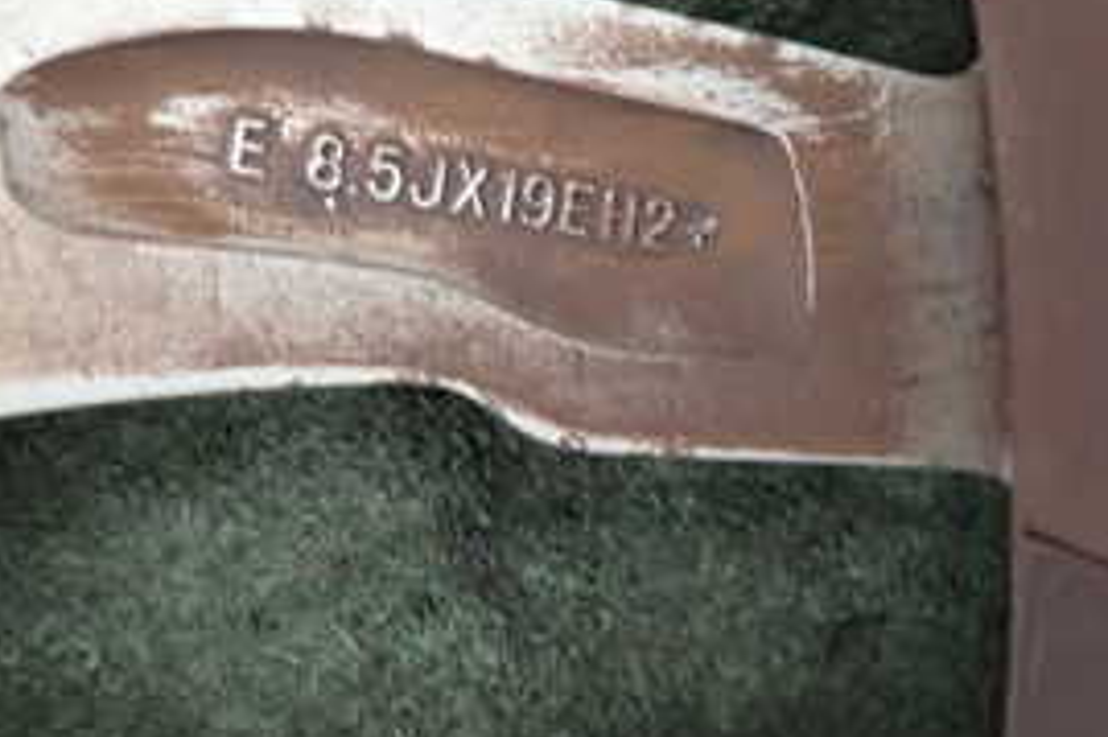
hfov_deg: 34.3
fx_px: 1784
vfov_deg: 23.3
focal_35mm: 58
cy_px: 272
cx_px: 408
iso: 400
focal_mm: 4.5
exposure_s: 1/30
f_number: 2
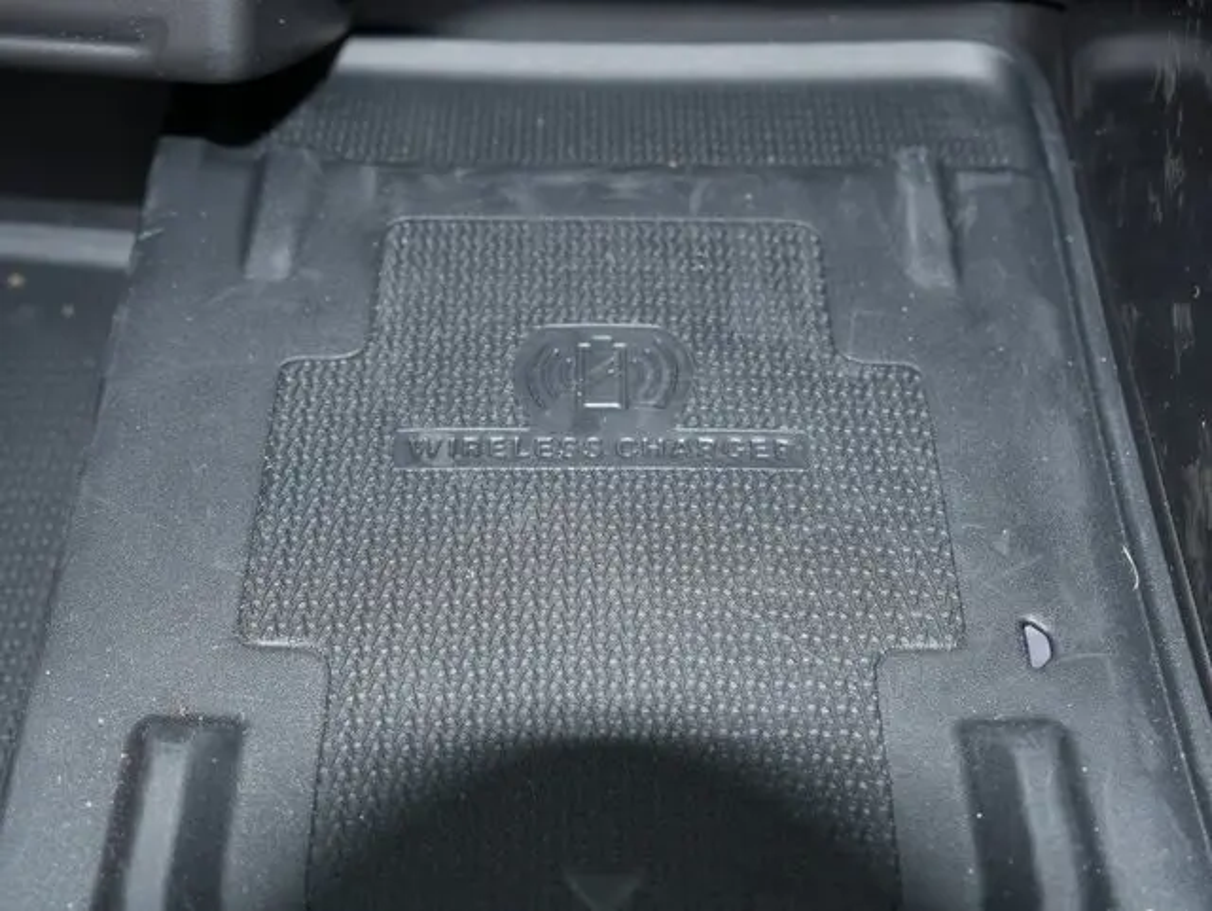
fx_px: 1752
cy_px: 456
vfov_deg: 29.1
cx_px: 606
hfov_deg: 38.2
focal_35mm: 50
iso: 200
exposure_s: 1/60
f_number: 5.3
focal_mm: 25
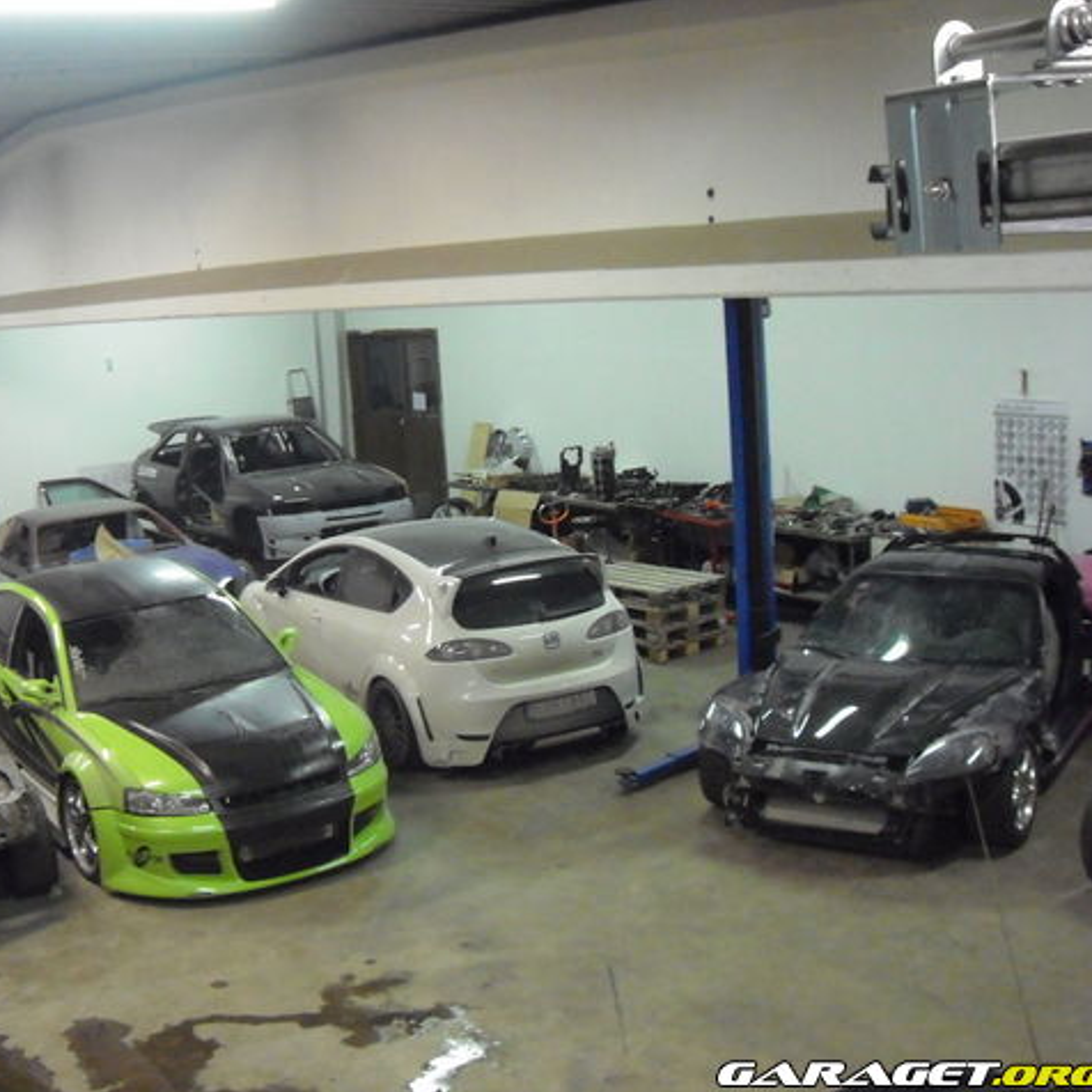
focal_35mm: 44
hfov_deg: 38.0
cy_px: 546
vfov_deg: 38.3
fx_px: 1570
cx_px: 376
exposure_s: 1/30
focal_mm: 6.2
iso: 800
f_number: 2.7
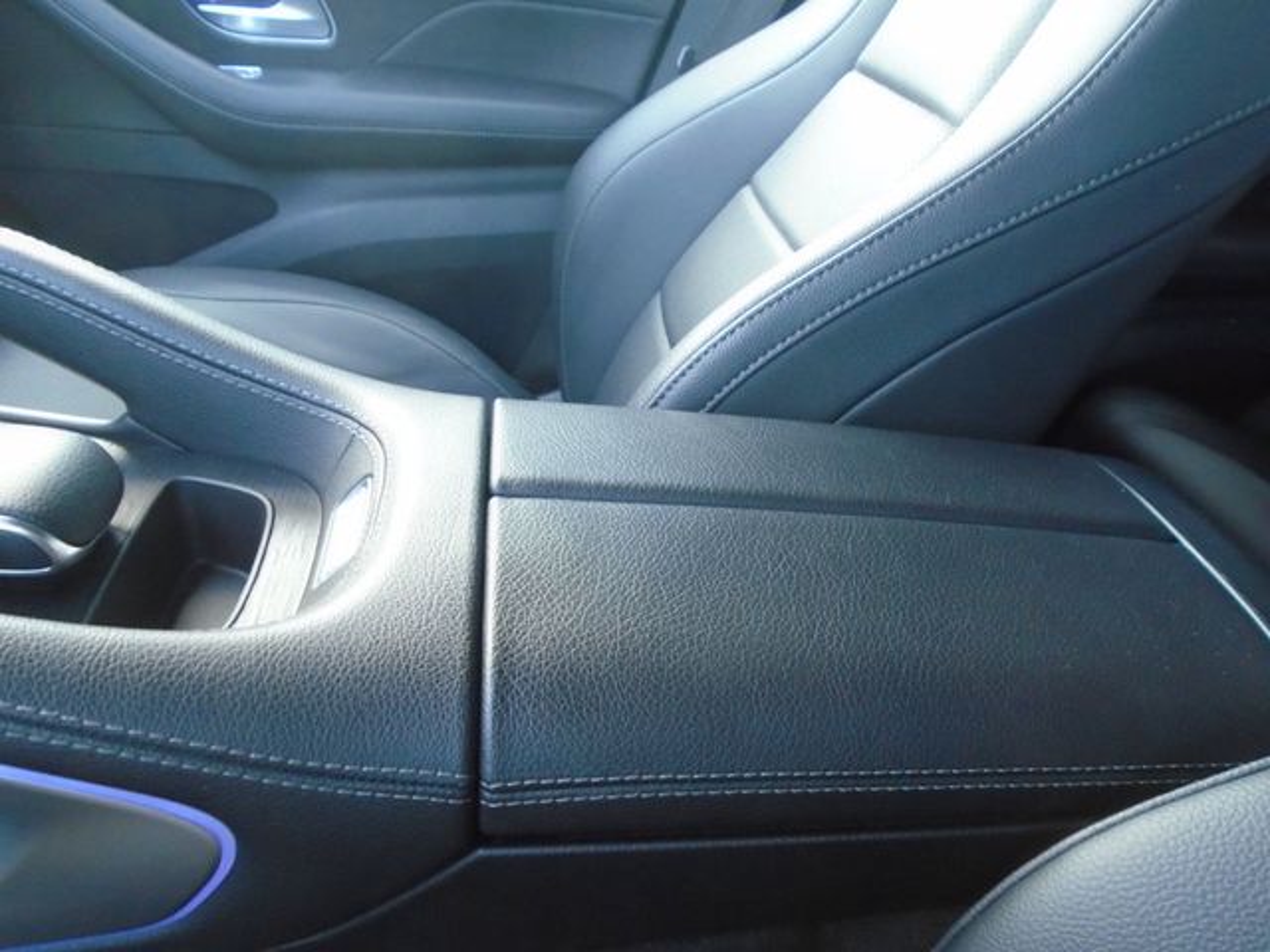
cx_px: 635
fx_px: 954
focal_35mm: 26
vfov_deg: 53.1
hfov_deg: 67.3
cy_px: 476
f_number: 3.2
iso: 400
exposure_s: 1/30
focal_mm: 4.6
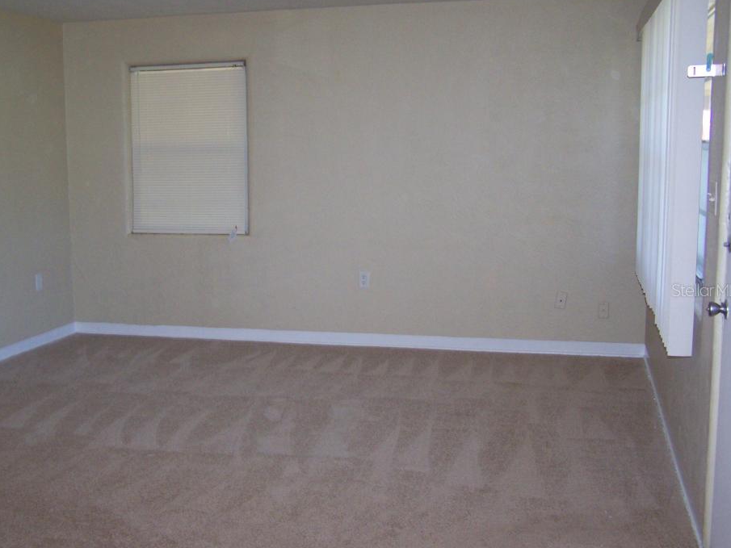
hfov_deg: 43.8
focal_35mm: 43
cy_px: 290
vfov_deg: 33.6
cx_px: 334
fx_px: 908
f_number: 2.8
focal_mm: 6.3
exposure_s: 1/60
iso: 160
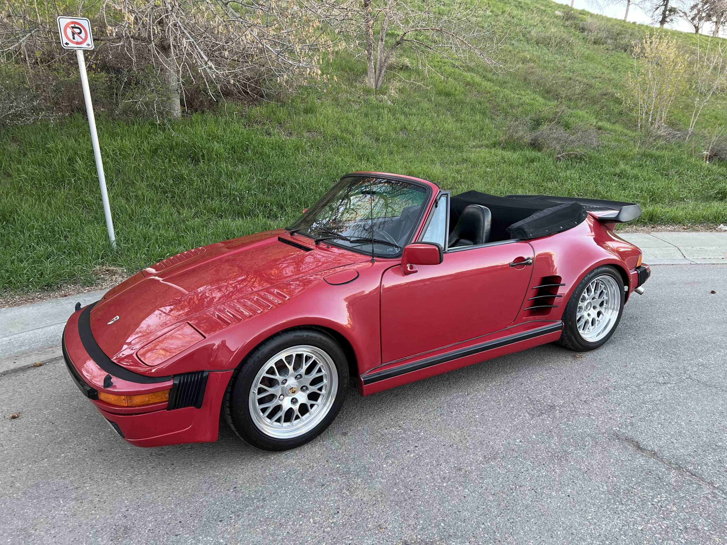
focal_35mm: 26
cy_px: 272
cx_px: 364
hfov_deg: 67.3
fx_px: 546
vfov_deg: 53.1
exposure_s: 1/125
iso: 64
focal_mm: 5.7
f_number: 1.5
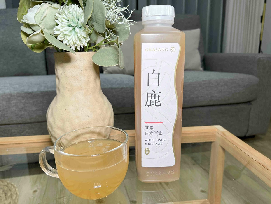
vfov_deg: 53.1
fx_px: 204
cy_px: 102
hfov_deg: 67.3
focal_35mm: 26
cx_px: 136
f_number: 1.5
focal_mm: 5.7
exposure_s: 1/120
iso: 40
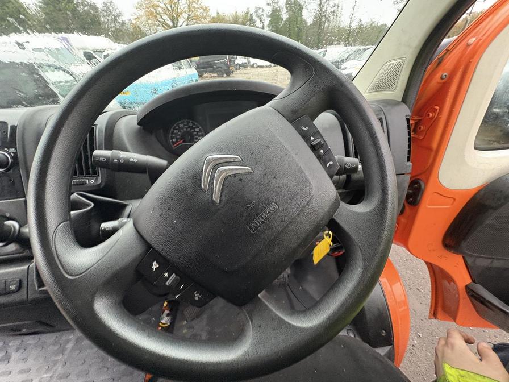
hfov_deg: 102.1
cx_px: 254
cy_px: 191
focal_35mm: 14
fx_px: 206
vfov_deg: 85.7
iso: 500
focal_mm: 2.22
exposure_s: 1/60
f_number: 2.2
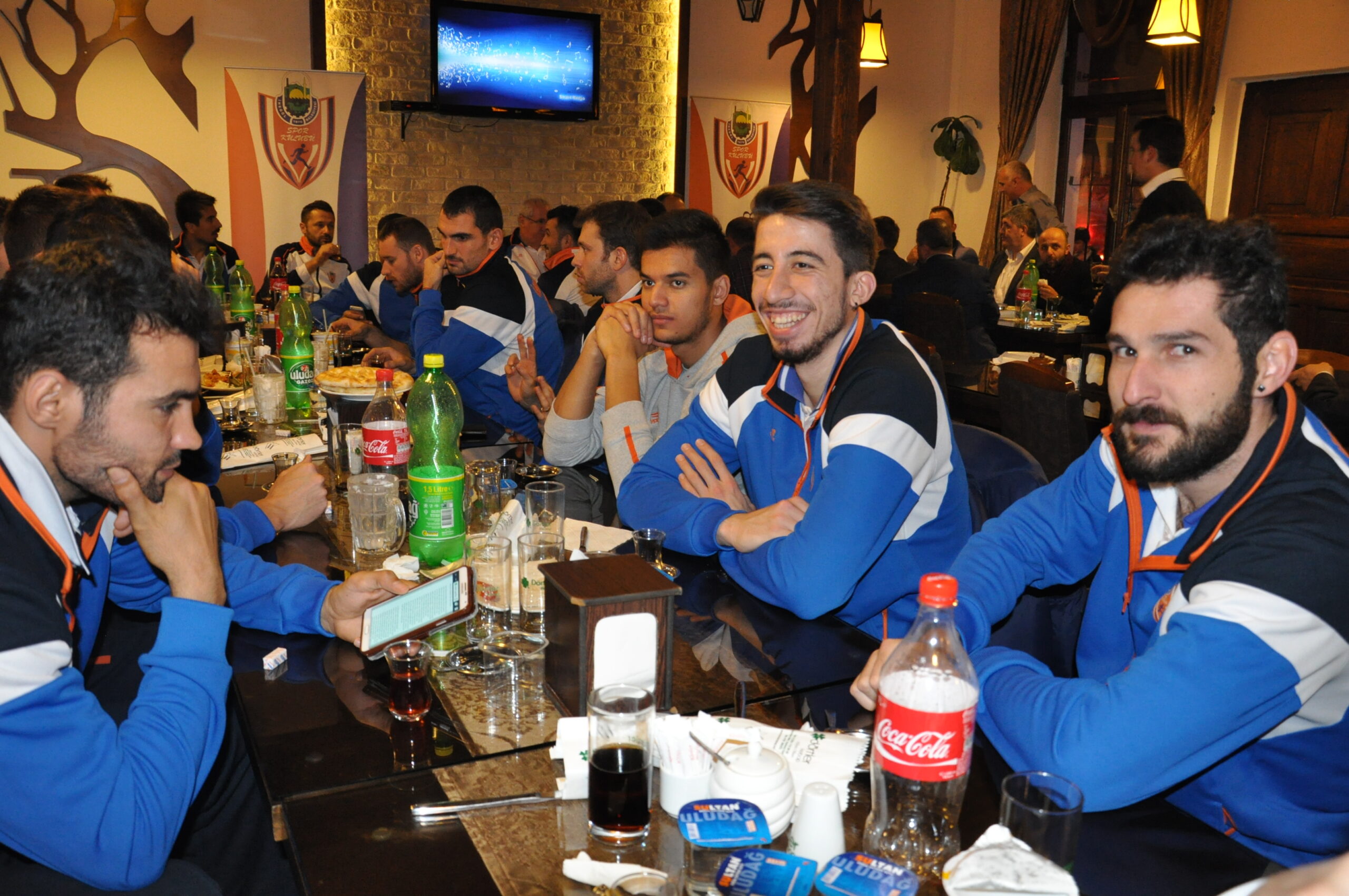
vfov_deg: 47.8
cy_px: 448
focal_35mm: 27
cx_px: 674
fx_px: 1010
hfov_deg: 67.4
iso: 1600
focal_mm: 18
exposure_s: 1/60
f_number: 5
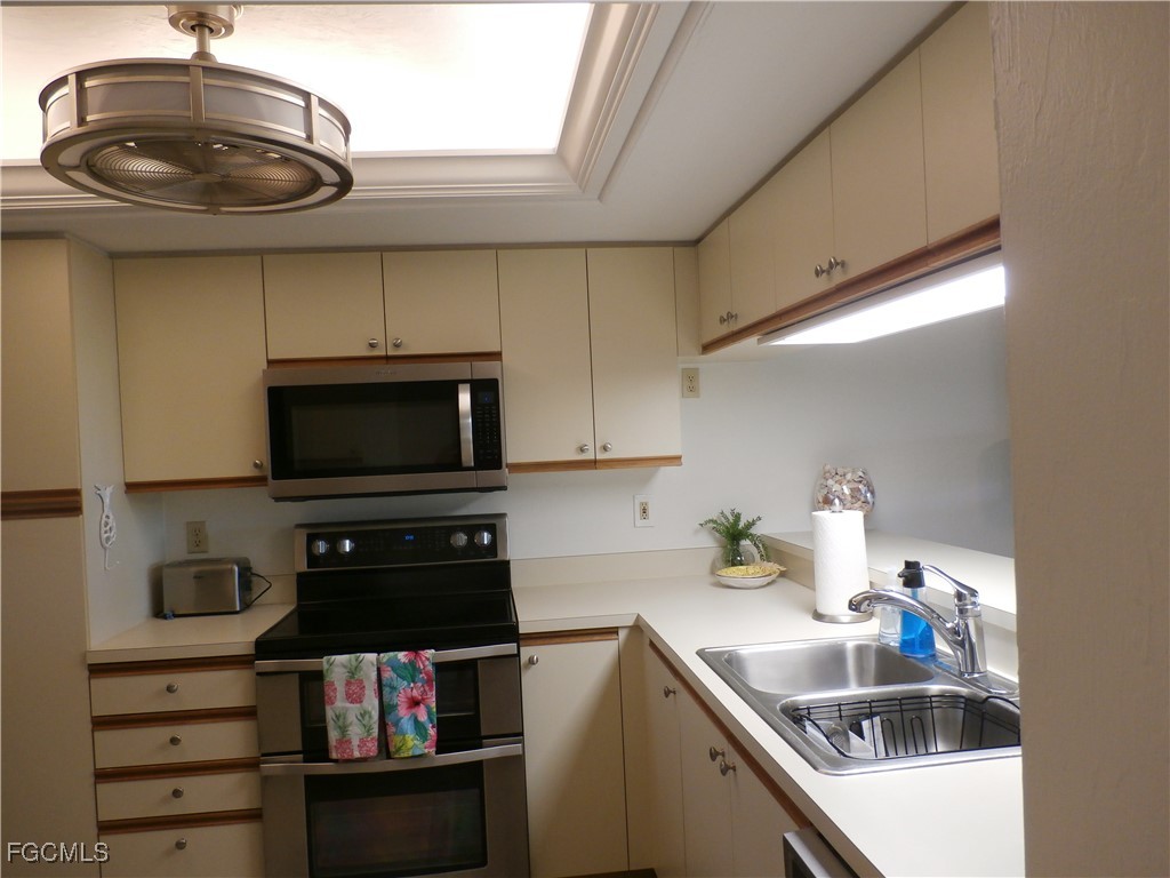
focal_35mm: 25
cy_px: 439
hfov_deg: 69.4
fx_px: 845
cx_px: 585
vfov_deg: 54.9
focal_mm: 4.5
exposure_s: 1/50
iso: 200
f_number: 3
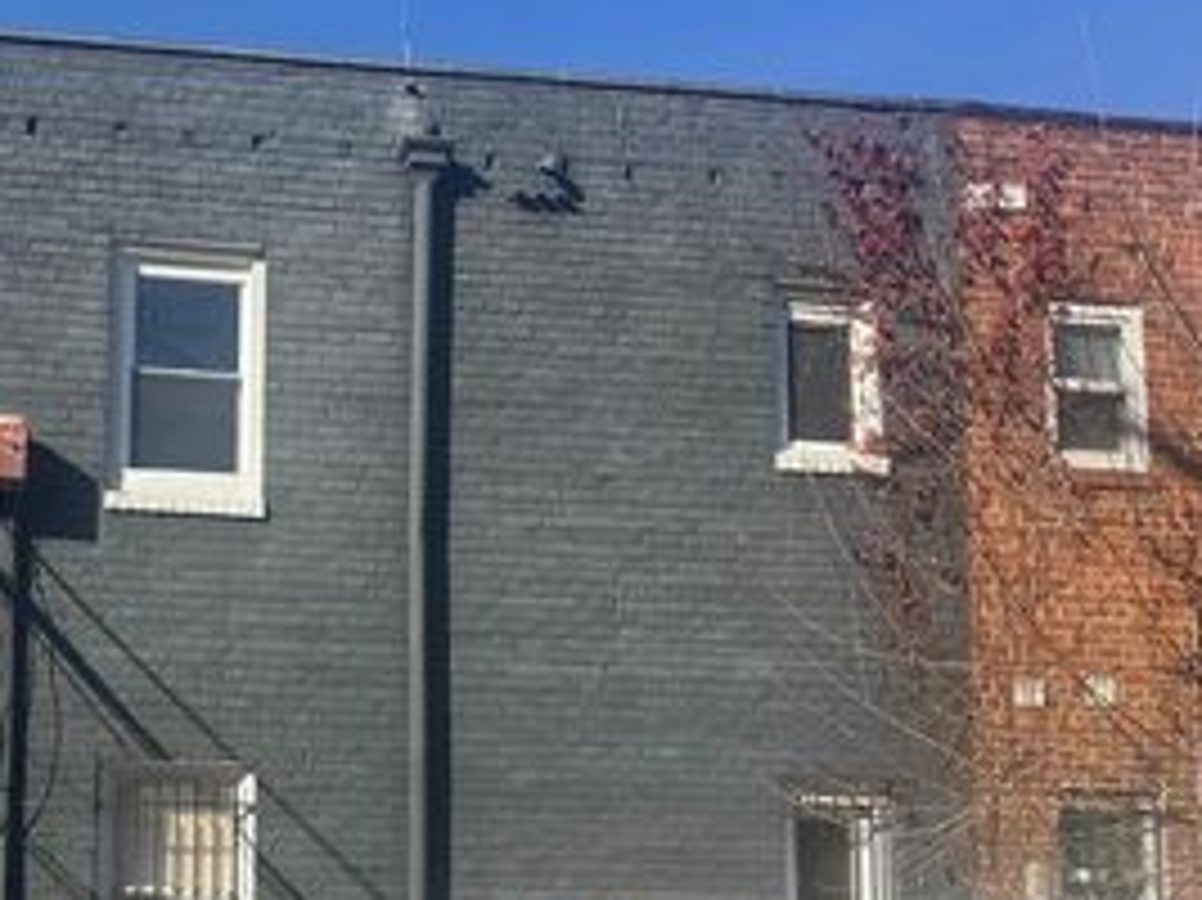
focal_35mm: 45
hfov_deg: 40.5
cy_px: 794
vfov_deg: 30.8
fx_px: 1562
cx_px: 257
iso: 80
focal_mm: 6.76
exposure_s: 1/3597
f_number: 1.78
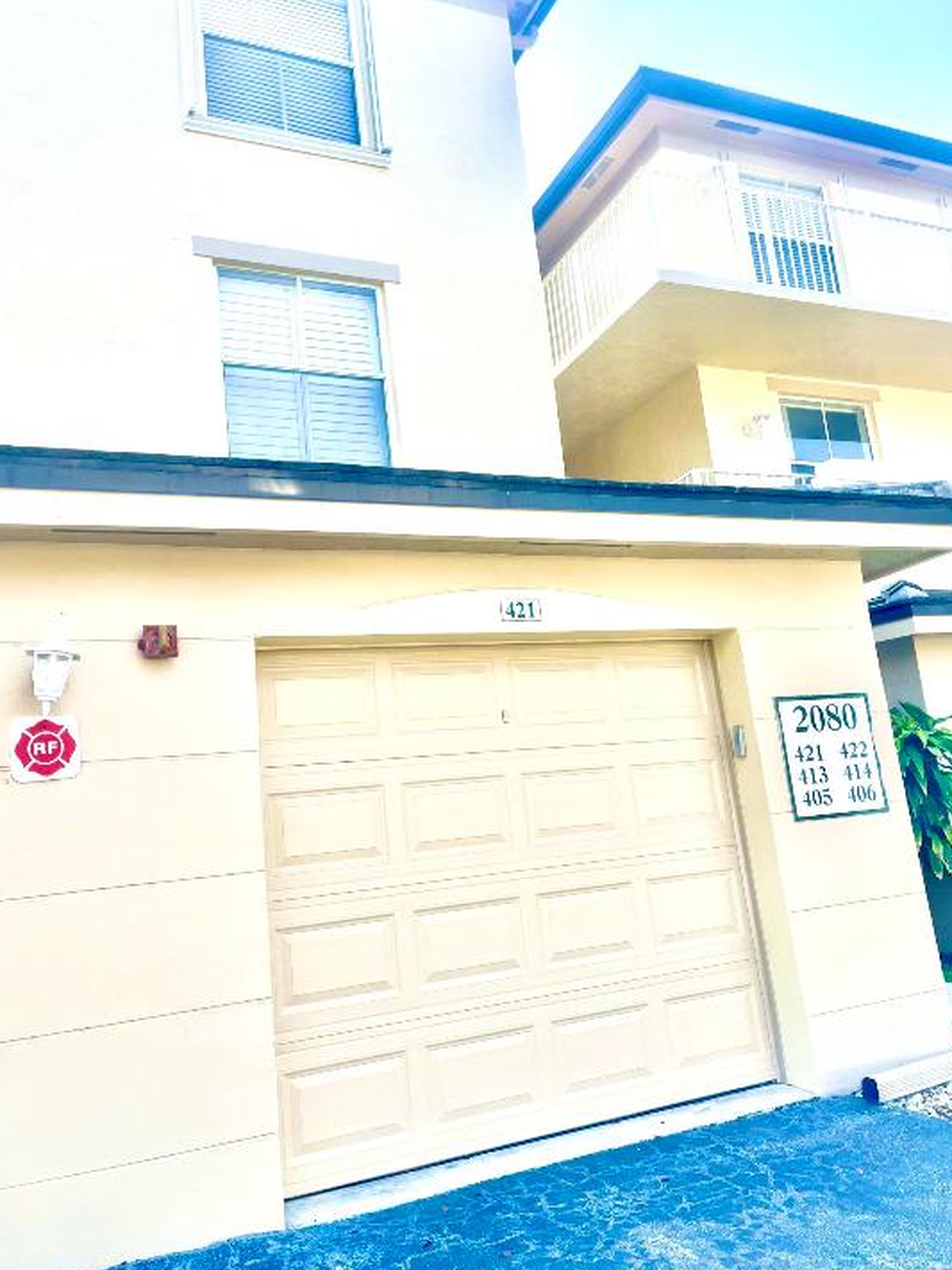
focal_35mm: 27
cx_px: 477
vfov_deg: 65.3
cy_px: 595
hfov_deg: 51.3
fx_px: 990
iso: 32
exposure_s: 1/1252
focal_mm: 5.1
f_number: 1.6
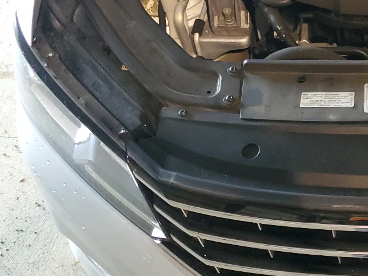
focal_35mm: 67
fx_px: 712
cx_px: 452
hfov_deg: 25.7
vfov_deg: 21.7
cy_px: 67
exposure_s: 1/30
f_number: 1.5
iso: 317
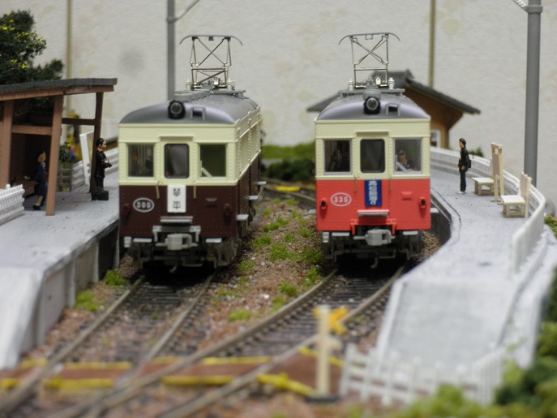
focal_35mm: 122
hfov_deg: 16.2
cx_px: 278
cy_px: 209
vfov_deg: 12.1
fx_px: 1963
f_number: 5.5
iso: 200
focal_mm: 21.6
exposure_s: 1/4
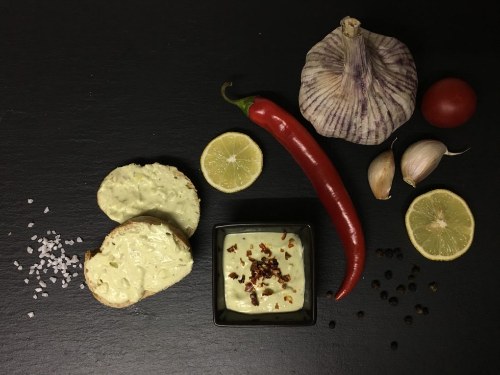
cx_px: 250
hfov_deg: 61.7
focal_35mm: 29
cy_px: 188
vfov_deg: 48.2
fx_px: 419
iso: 64
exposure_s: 1/17
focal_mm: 4.15
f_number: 2.2
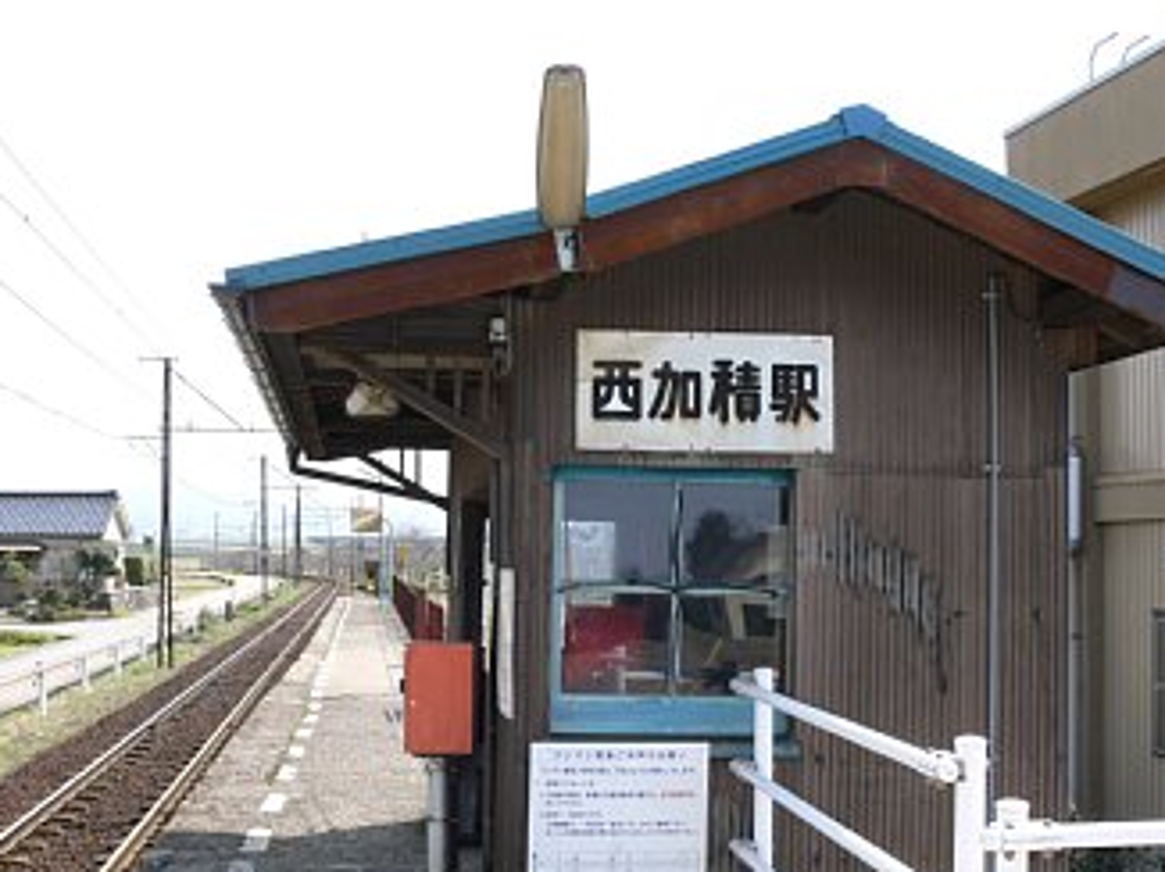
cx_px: 500
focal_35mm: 43
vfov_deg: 33.5
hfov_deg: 43.8
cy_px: 511
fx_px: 1446
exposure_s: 1/125
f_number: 5.6
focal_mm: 7.4
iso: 80
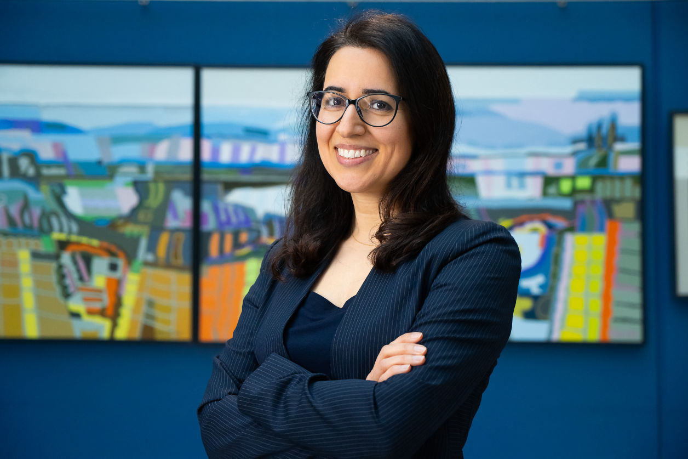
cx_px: 344
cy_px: 230
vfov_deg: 23.0
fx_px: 1127
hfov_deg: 33.9
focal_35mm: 59
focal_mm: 59
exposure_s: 1/320
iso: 2000
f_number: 4
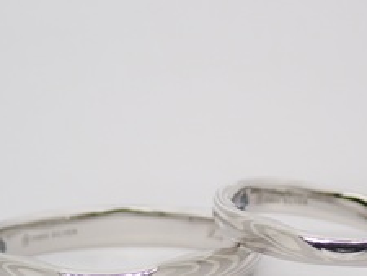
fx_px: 1634
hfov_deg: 12.8
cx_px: 230
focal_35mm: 154
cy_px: 236
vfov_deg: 9.6
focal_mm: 13.65
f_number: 4.1
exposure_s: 1/125
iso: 200
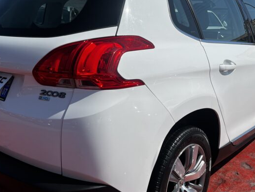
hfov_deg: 46.8
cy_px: 91
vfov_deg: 36.0
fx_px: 295
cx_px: 127
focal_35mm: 40
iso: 50
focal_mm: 5.1
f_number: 1.6
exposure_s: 1/7353
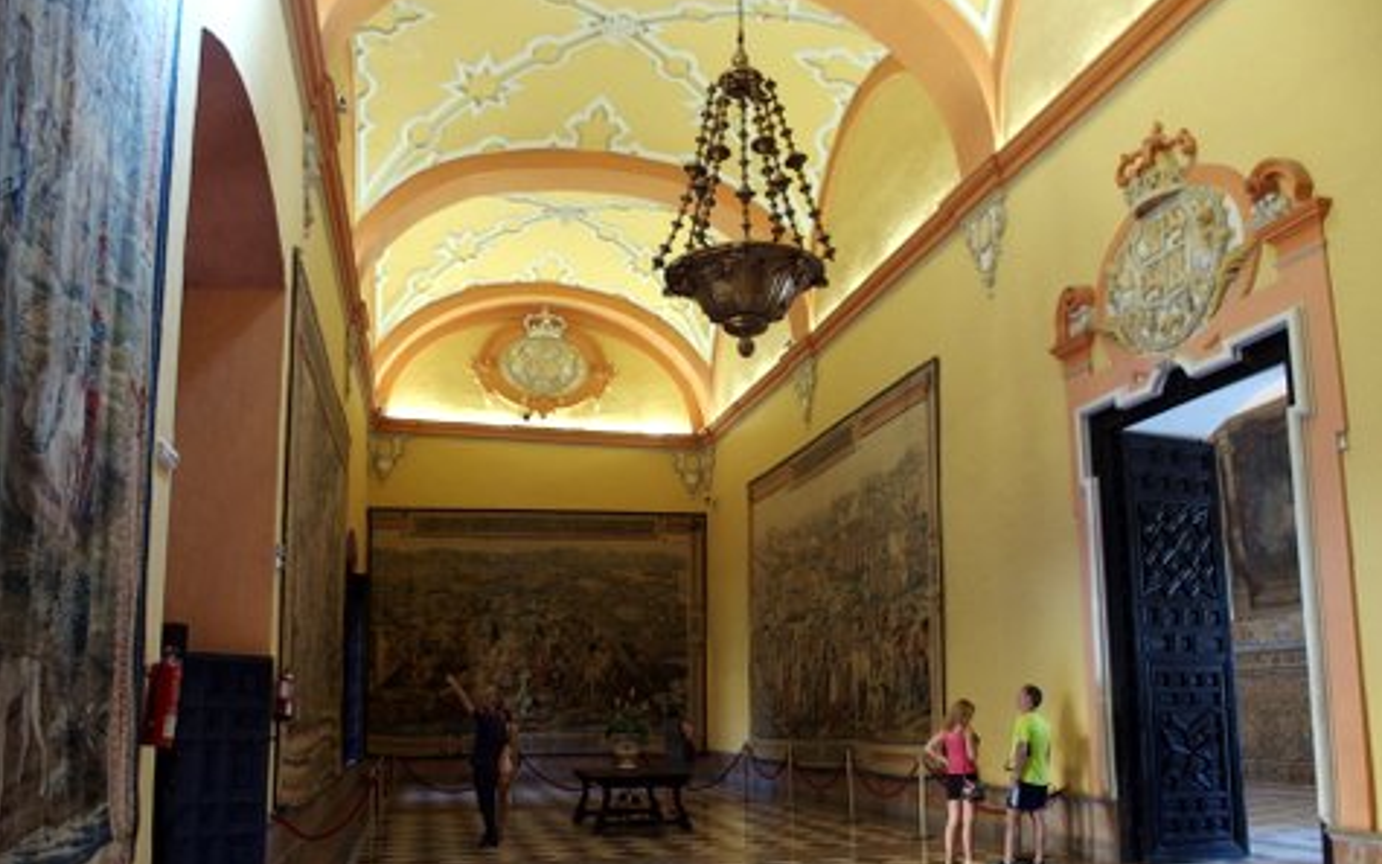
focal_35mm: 30
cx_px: 695
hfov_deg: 62.9
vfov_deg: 41.7
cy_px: 512
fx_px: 1130
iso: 250
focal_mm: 6
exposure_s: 1/30
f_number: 2.8
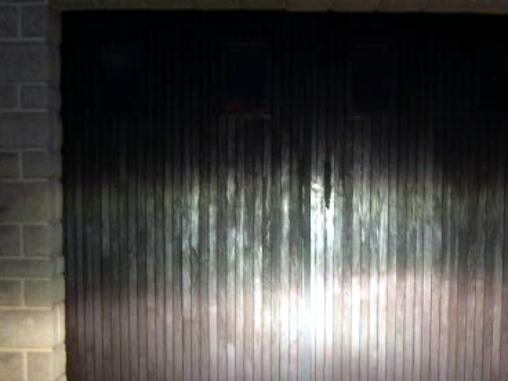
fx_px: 969
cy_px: 294
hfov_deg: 29.3
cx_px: 305
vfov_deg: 22.0
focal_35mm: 66
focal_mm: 8
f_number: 2.8
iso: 100
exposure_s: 1/9.4
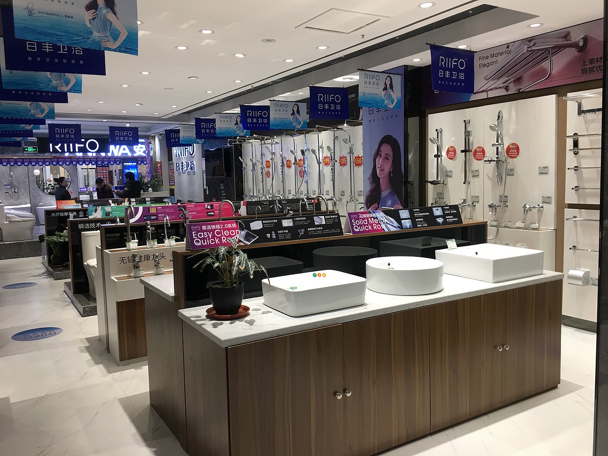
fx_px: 509
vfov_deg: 48.2
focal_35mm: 29
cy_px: 228
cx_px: 304
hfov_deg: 61.7
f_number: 2.2
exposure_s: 1/33
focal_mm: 4.15
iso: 25
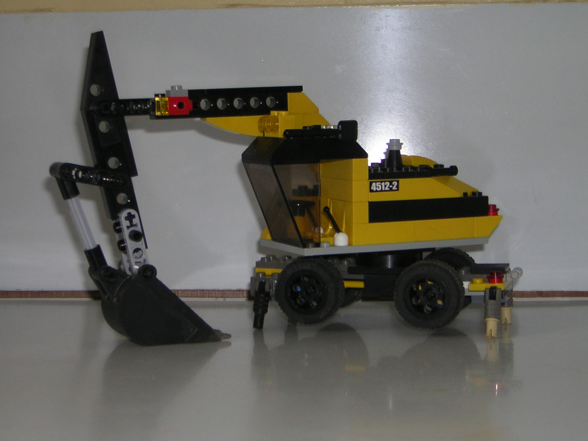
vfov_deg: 21.0
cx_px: 294
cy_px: 220
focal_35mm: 70
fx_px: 1189
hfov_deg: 27.8
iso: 50
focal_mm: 9.1
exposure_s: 1/60.1
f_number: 3.6
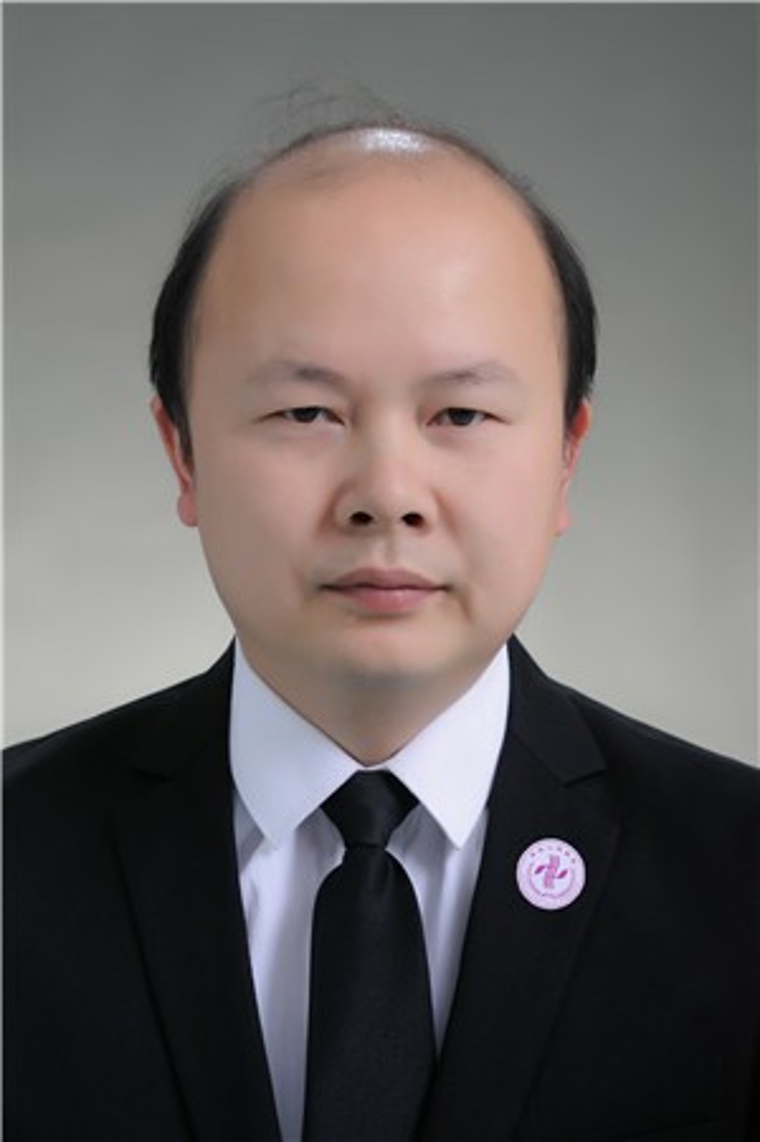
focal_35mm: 128
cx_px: 380
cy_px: 571
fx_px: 4043
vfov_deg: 16.1
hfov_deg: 10.7
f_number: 5.6
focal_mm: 85
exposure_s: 1/125
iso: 160
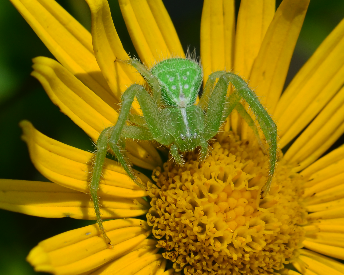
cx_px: 200
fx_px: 1472
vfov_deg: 10.7
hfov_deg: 13.3
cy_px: 138
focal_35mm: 145
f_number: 10
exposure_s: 1/640
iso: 160
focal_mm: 85
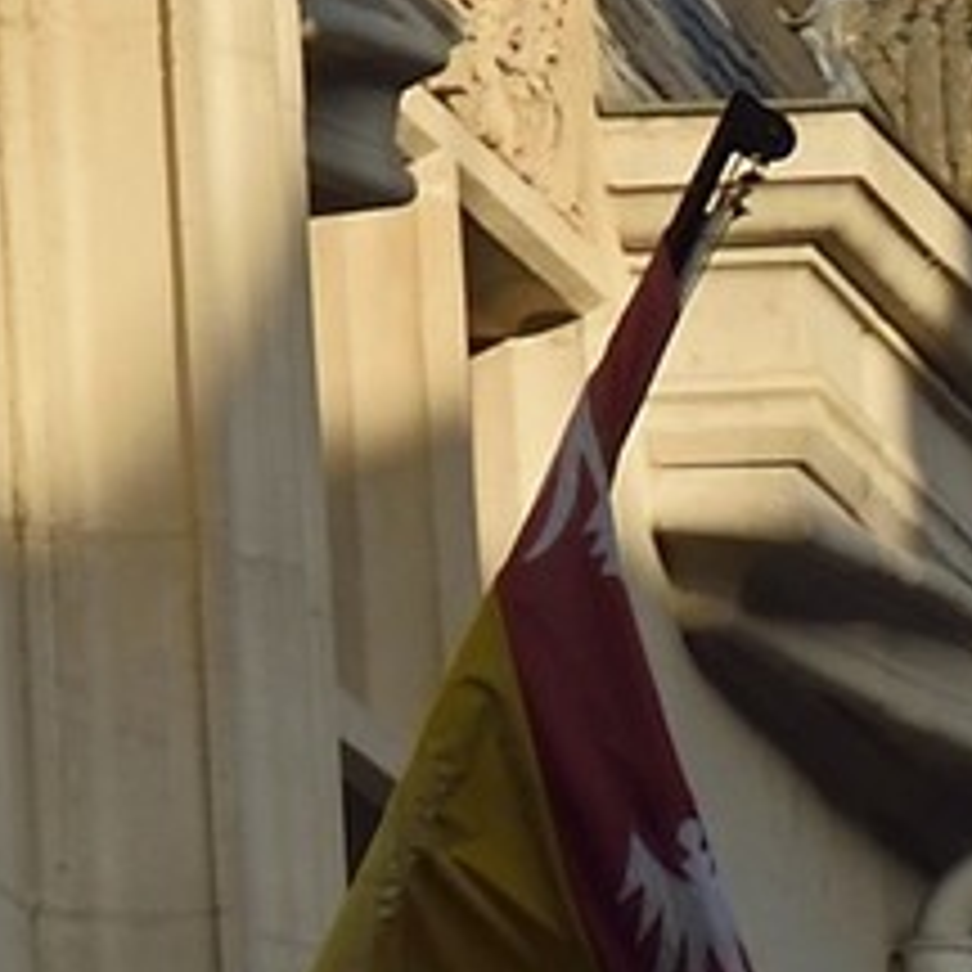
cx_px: -2218
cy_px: -4126
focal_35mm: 587
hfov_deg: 2.9
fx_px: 18648
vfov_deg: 2.8
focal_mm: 62
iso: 200
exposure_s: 1/250
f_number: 11
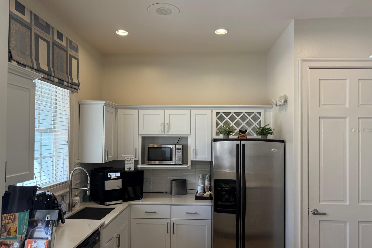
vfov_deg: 51.3
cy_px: 130
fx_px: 258
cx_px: 186
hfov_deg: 71.5
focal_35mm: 25
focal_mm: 6.76
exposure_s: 1/182
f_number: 1.78
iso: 100
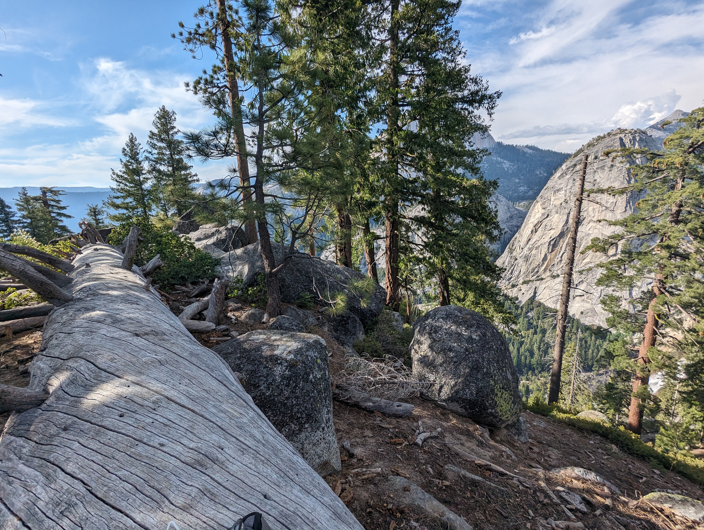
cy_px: 265
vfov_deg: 78.2
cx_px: 352
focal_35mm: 16
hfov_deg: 94.4
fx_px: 326
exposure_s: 1/1637
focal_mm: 2.35
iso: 45
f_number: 2.2
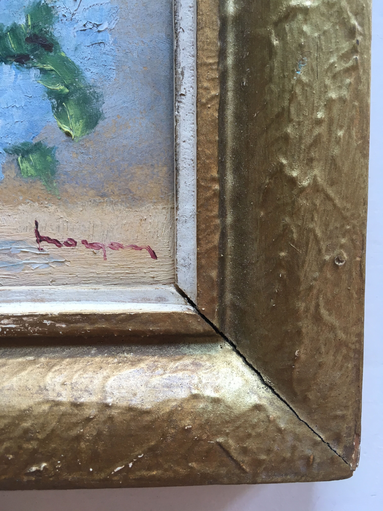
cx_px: 192
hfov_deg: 48.2
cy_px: 256
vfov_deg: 61.7
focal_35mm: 29
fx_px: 428
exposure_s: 1/33
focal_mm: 4.15
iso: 64
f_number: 2.2
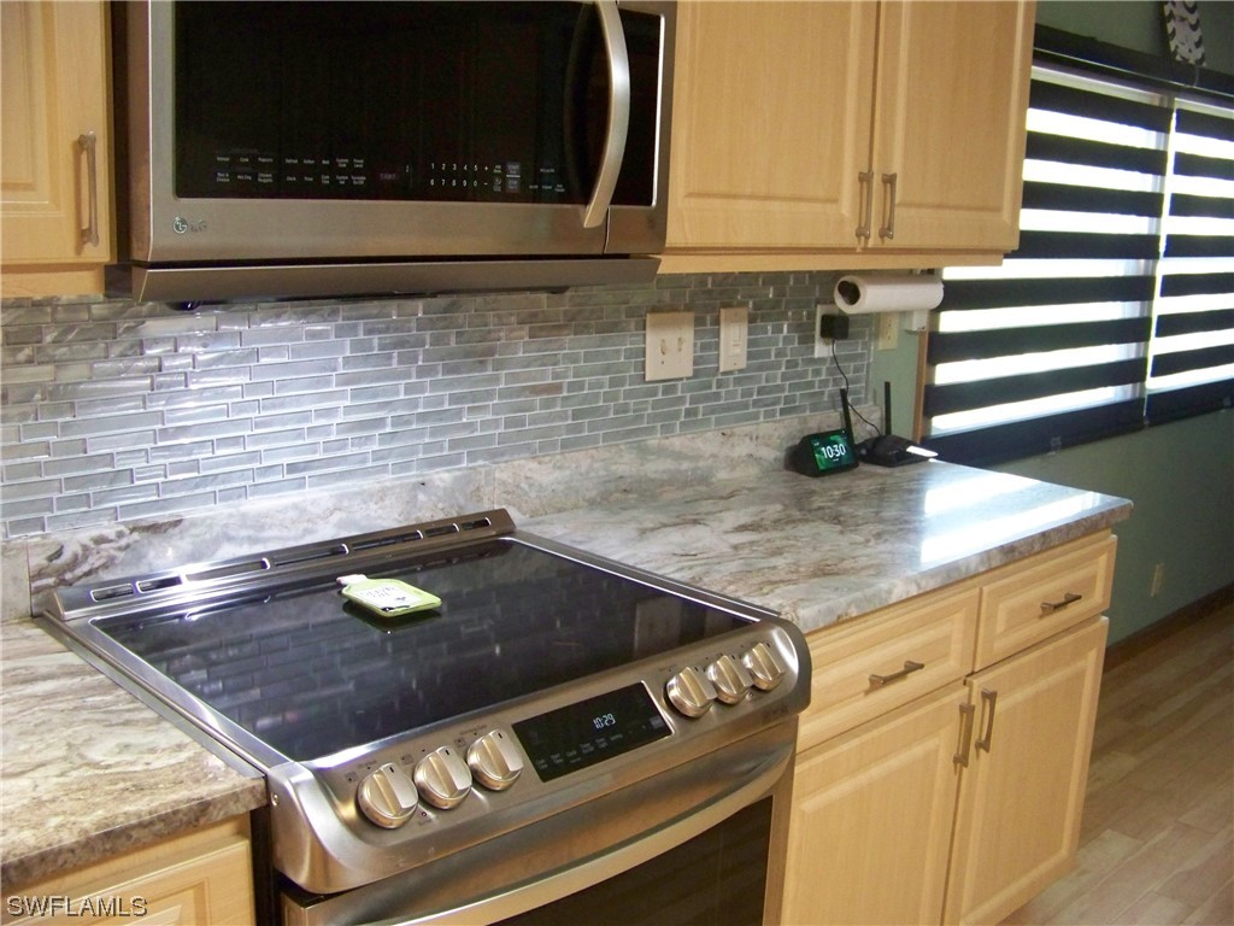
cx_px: 617
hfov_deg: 51.4
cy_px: 463
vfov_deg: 39.7
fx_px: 1283
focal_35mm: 36
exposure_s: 1/20
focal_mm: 5.85
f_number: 2.8
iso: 400
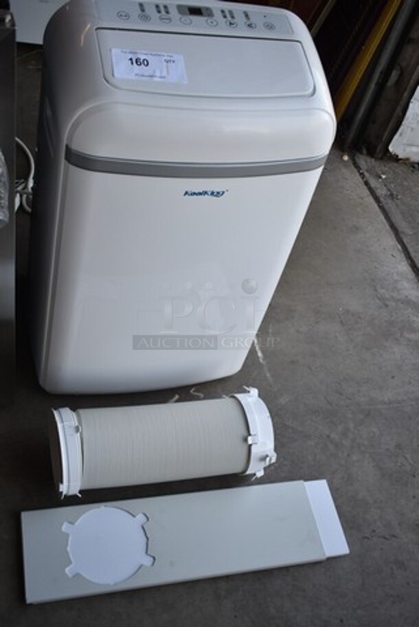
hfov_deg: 34.3
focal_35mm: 39
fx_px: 679
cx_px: 210
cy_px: 314
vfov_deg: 49.5
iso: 140
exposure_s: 1/125
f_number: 4
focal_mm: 26
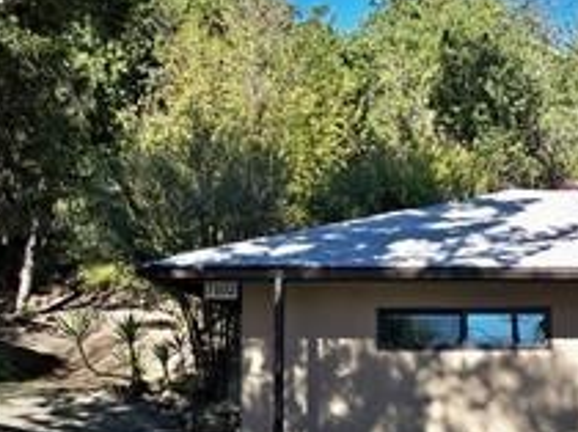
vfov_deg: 25.6
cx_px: 405
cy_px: 248
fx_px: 951
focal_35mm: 57
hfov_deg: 33.4
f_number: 3.1
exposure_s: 1/400
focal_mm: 6.3
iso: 80
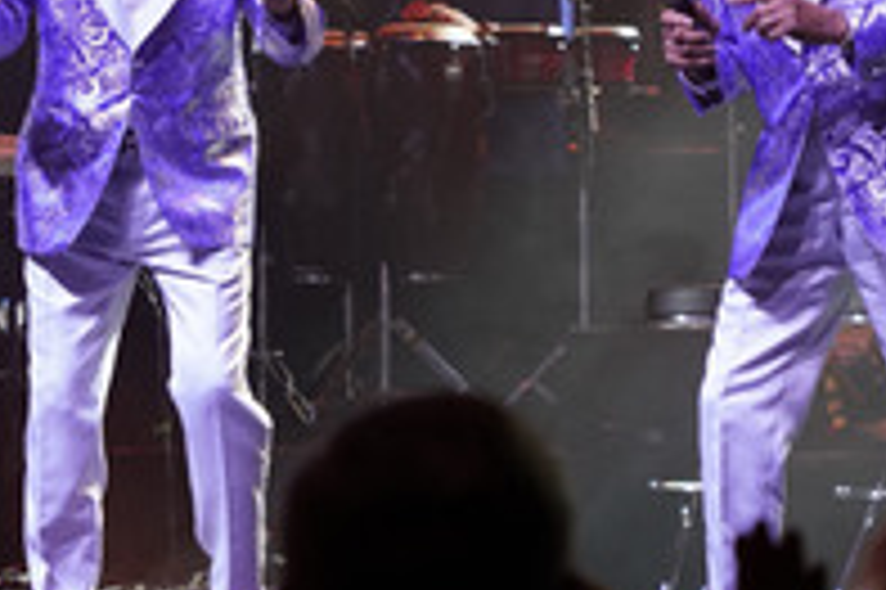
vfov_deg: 5.9
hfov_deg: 8.8
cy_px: 72
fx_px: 5754
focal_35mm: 234
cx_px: 79
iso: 1600
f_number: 5
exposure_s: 1/200
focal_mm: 102
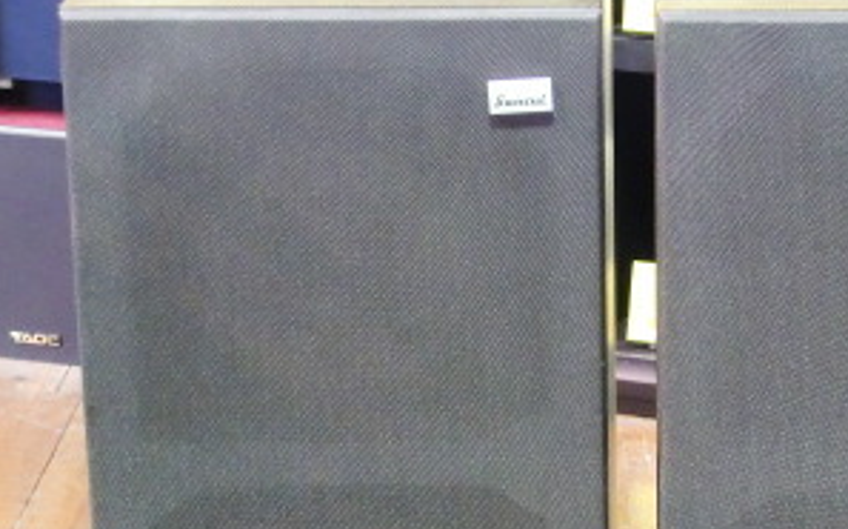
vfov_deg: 8.6
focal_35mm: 151
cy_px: 498
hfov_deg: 13.8
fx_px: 3486
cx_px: 637
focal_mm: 11.7
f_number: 4.1
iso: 400
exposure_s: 1/6
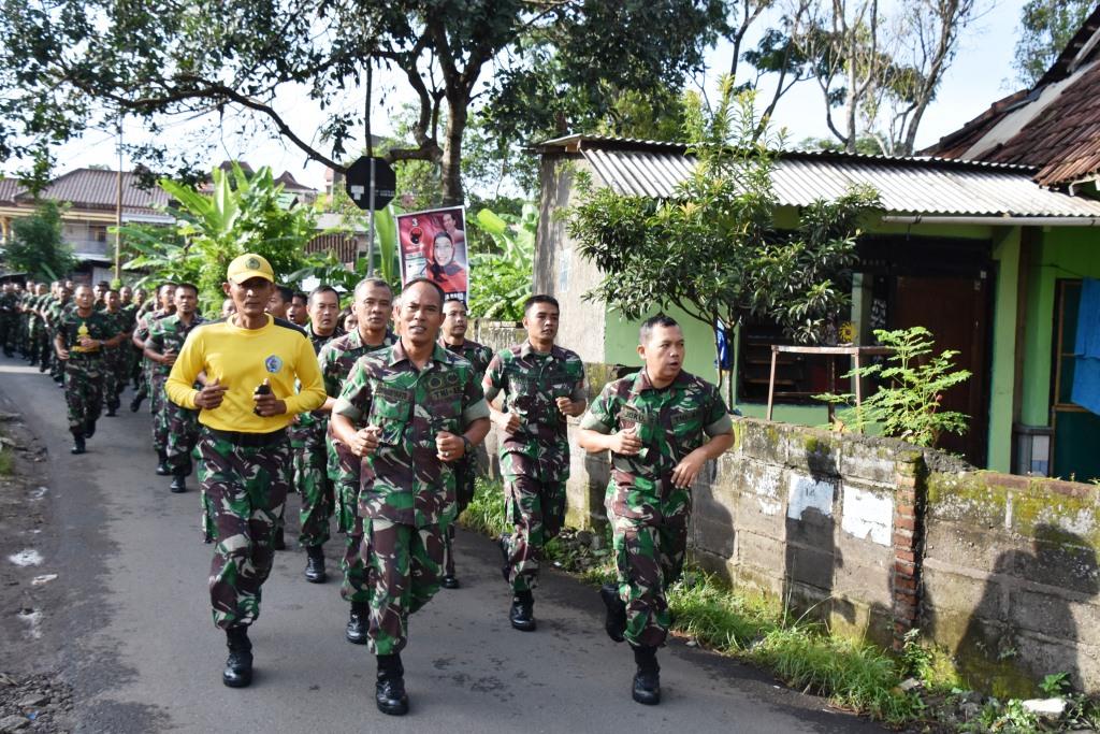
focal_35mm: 39
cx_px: 550
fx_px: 1192
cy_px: 367
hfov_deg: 49.5
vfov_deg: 34.2
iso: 500
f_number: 8
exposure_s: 1/500
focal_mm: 26
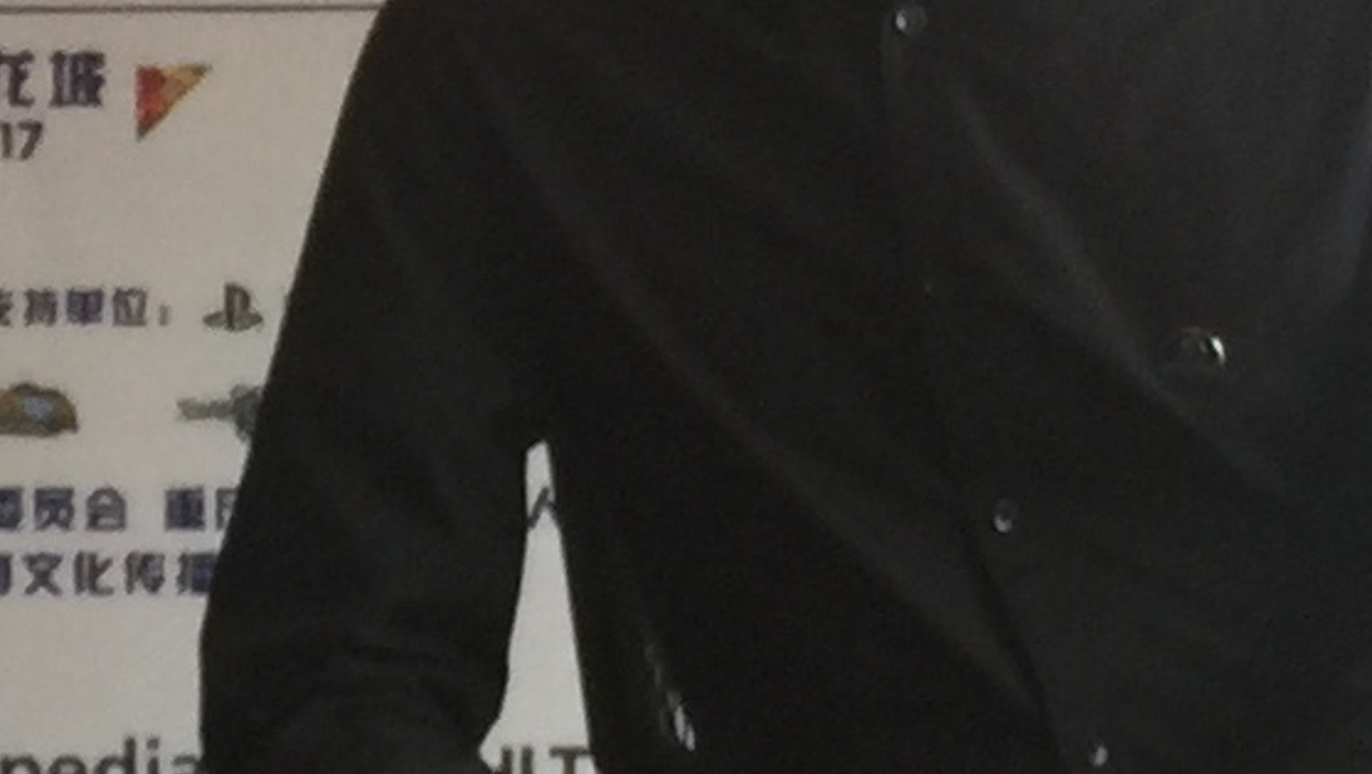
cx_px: 340
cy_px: 101
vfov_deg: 6.6
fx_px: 6734
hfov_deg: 11.6
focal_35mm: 185
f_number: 2.2
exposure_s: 1/17
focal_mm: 4.15
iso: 50
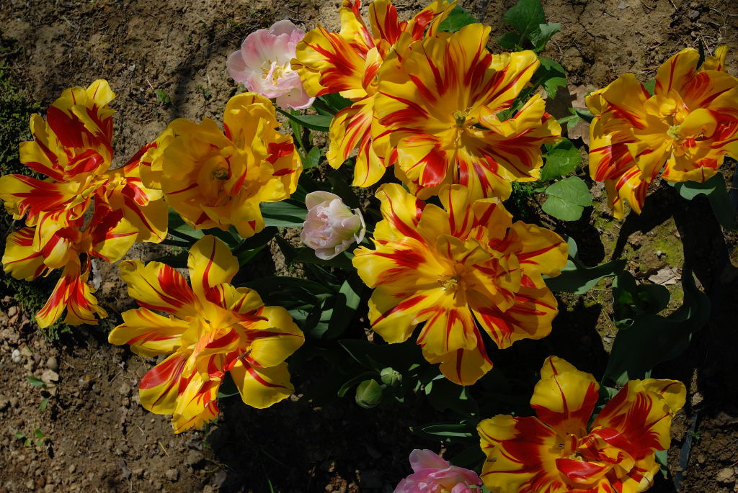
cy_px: 246
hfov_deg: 37.8
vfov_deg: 25.8
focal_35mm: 52
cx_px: 369
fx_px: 1077
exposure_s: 1/160
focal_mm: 35
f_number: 11
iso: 100
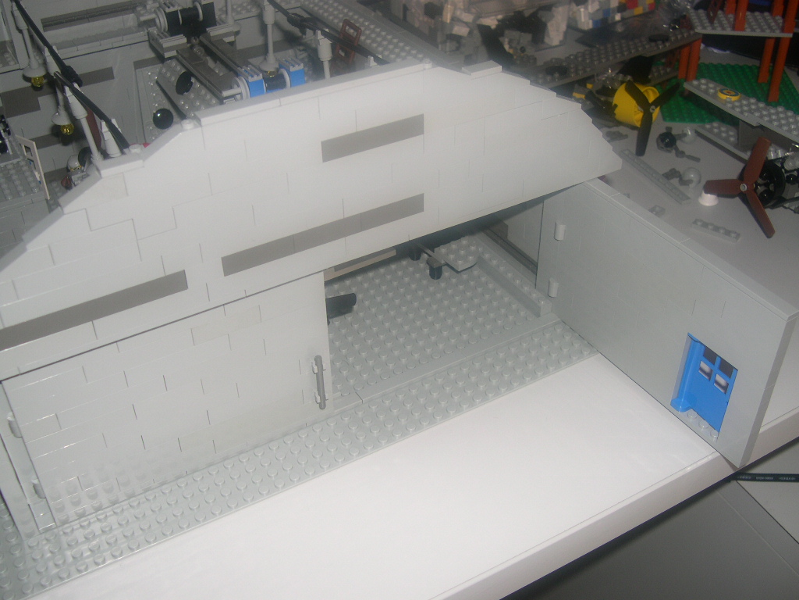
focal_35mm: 38
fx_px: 877
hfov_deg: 49.0
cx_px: 400
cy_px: 300
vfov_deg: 37.7
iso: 100
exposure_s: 1/60
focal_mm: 8
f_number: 2.8
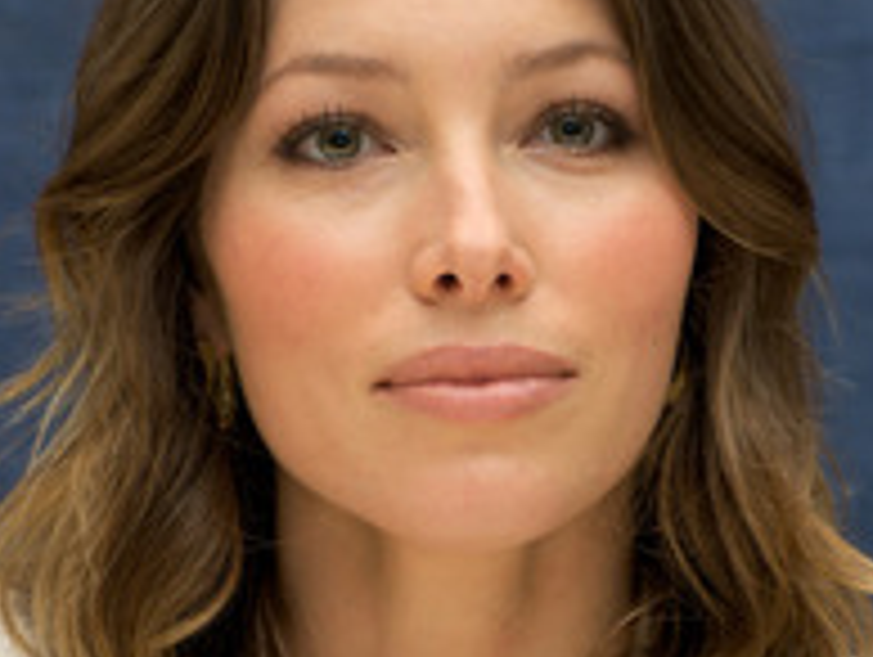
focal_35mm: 247
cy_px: 562
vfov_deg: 6.0
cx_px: 520
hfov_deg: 8.0
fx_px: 6237
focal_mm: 125
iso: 500
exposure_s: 1/60
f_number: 7.1
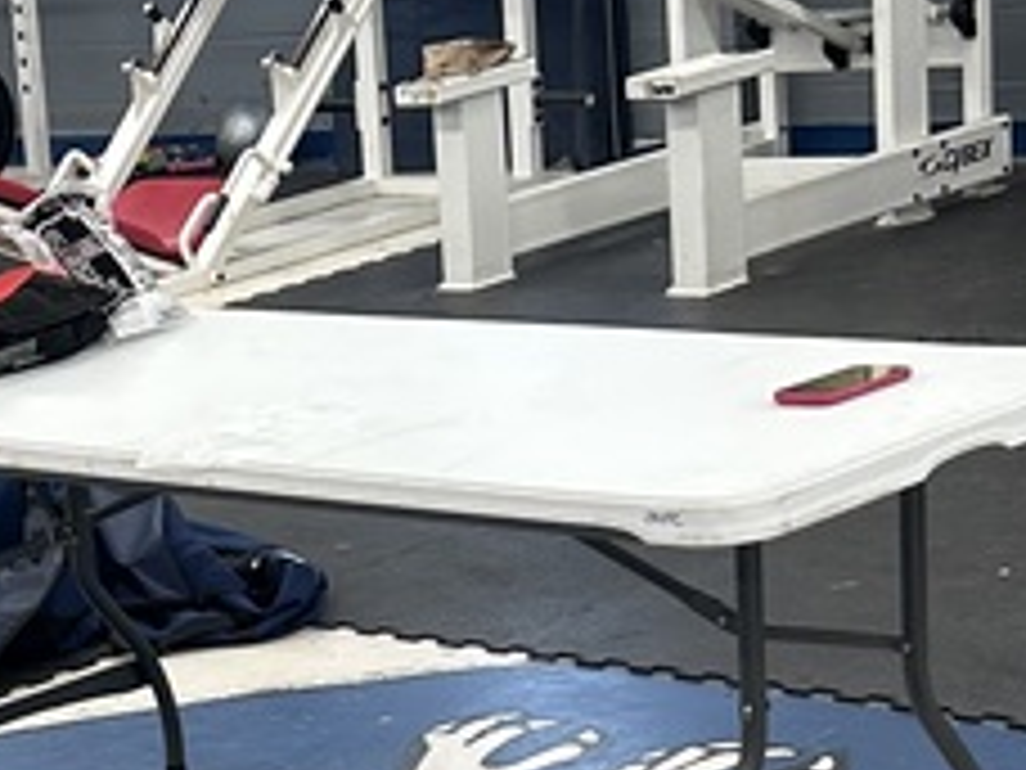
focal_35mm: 117
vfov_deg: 12.2
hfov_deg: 15.9
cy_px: 1081
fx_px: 3468
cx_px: -356
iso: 64
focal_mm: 5.7
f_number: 1.5
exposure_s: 1/60
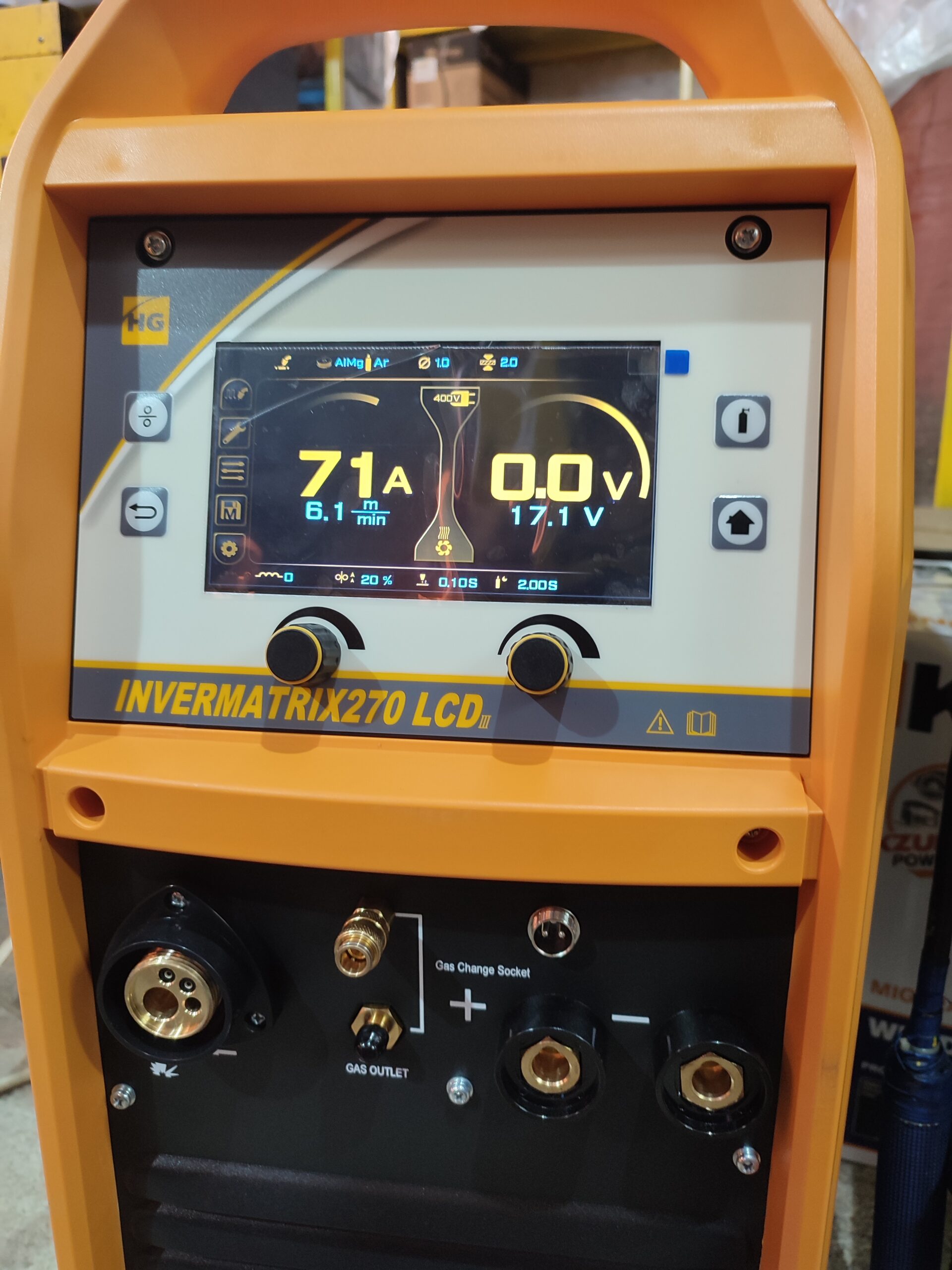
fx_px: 917
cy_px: 635
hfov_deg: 54.9
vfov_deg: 69.4
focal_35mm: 25
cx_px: 476
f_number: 1.9
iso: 439
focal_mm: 6.04
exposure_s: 1/33
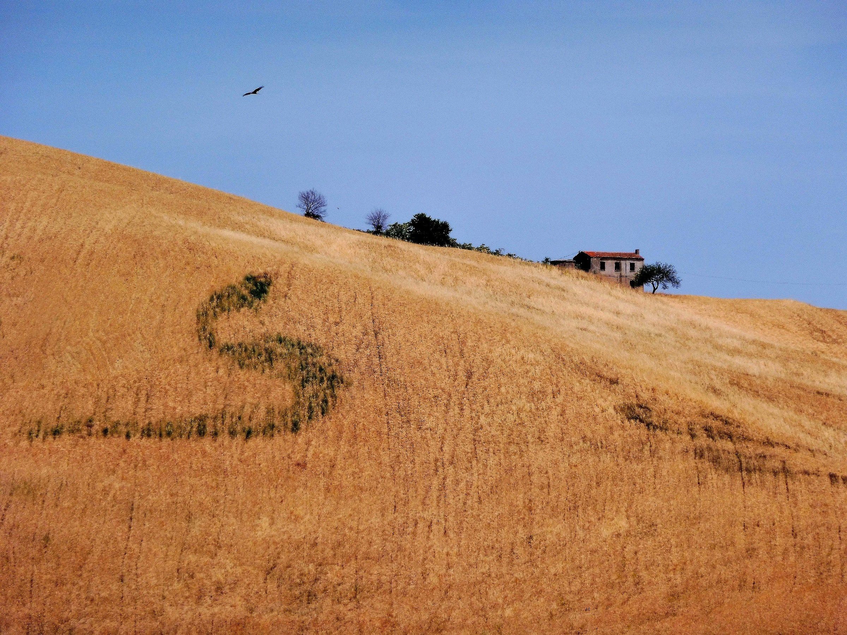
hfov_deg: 5.4
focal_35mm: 364
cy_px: 318
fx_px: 8907
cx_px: 424
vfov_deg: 4.1
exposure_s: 1/640
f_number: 7.1
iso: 100
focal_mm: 65
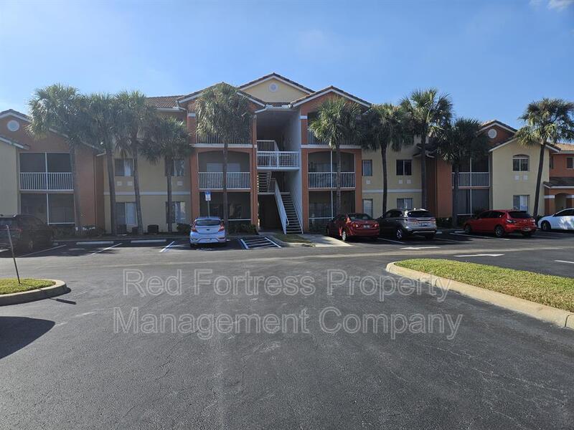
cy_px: 215
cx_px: 287
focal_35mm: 23
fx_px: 381
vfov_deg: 58.9
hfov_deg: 73.9
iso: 25
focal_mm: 5.4
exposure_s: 1/1476
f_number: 1.8
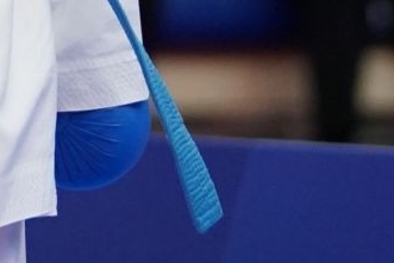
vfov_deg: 1.3
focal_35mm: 1097
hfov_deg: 1.9
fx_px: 12011
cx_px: -209
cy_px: -343
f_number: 2.8
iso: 2500
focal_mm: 135
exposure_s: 1/1000
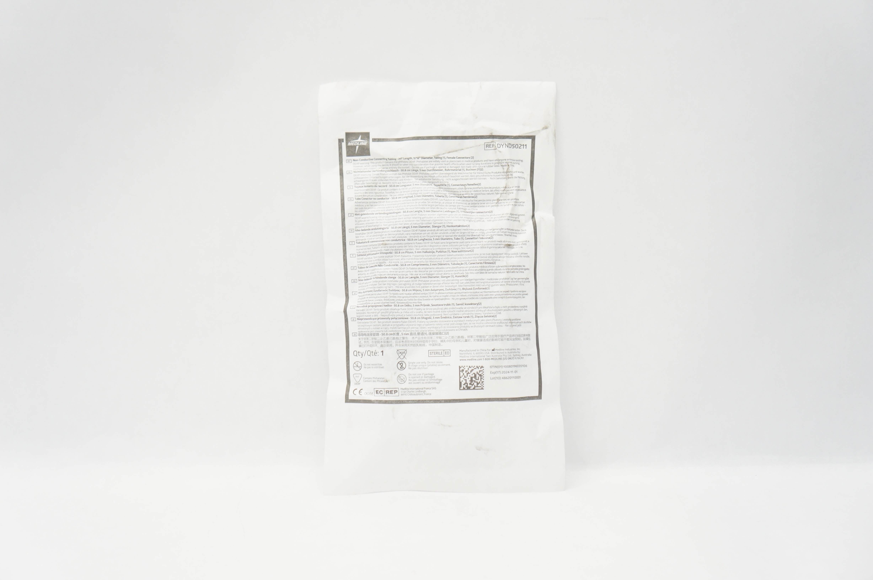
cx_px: 436
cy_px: 290
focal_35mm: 40
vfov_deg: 32.9
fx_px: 981
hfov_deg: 48.0
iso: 400
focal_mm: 27
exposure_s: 1/80
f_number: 4
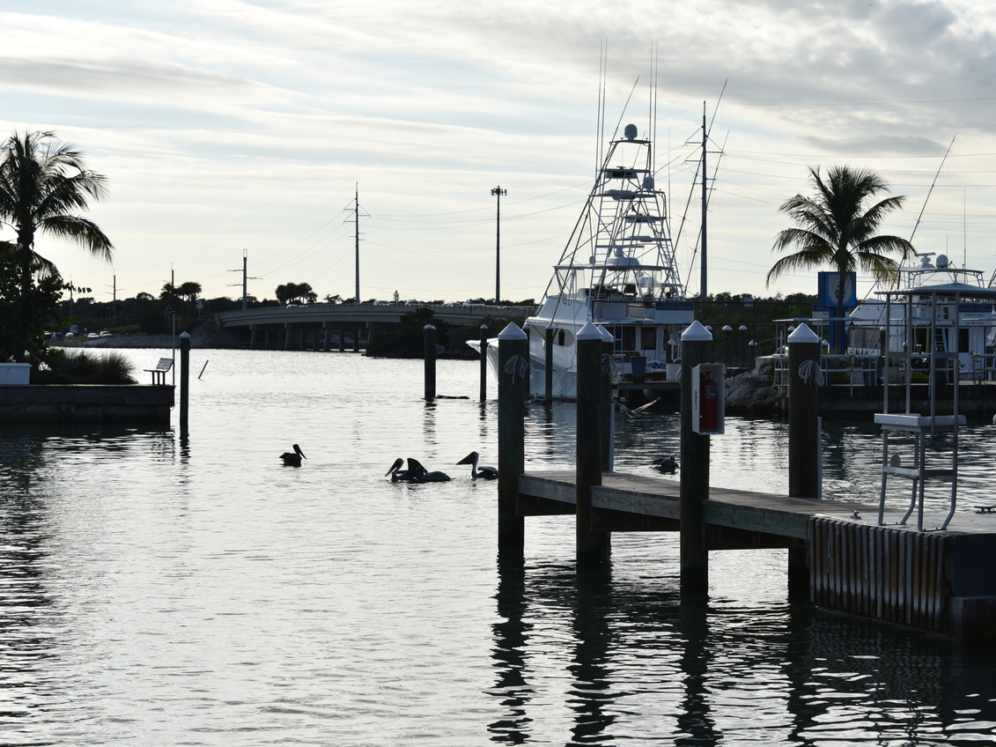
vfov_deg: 15.1
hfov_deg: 20.0
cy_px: 372
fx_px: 2819
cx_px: 505
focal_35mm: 98
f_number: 10
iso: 100
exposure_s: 1/400
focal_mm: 90
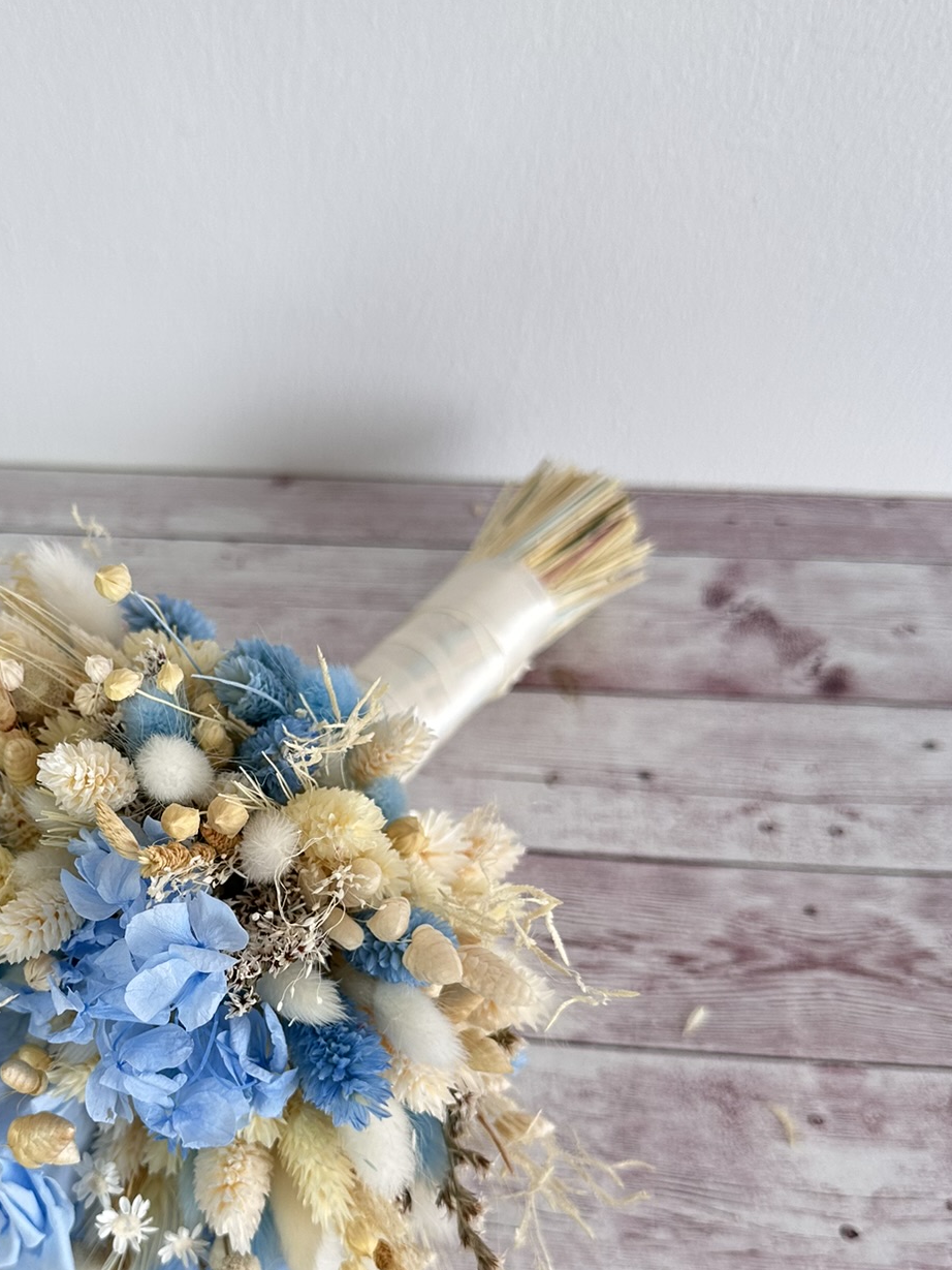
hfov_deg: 34.8
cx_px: 184
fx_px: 1467
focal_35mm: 40
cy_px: 830
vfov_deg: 46.2
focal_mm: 6.86
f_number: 1.78
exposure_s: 1/214
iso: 64
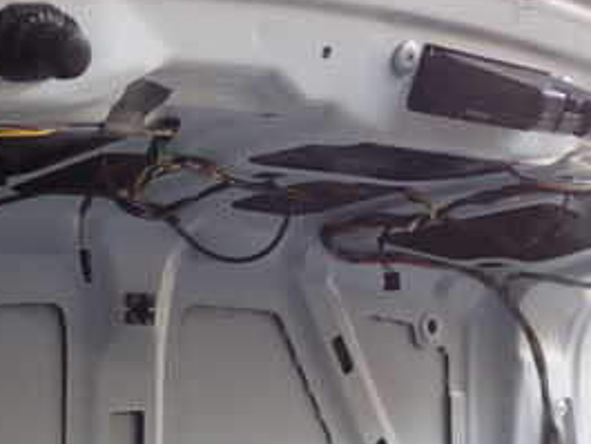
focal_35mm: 68
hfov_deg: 28.3
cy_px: 364
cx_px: 172
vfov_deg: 21.3
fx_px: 1161
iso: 100
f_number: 2.3
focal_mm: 5.4
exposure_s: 1/100
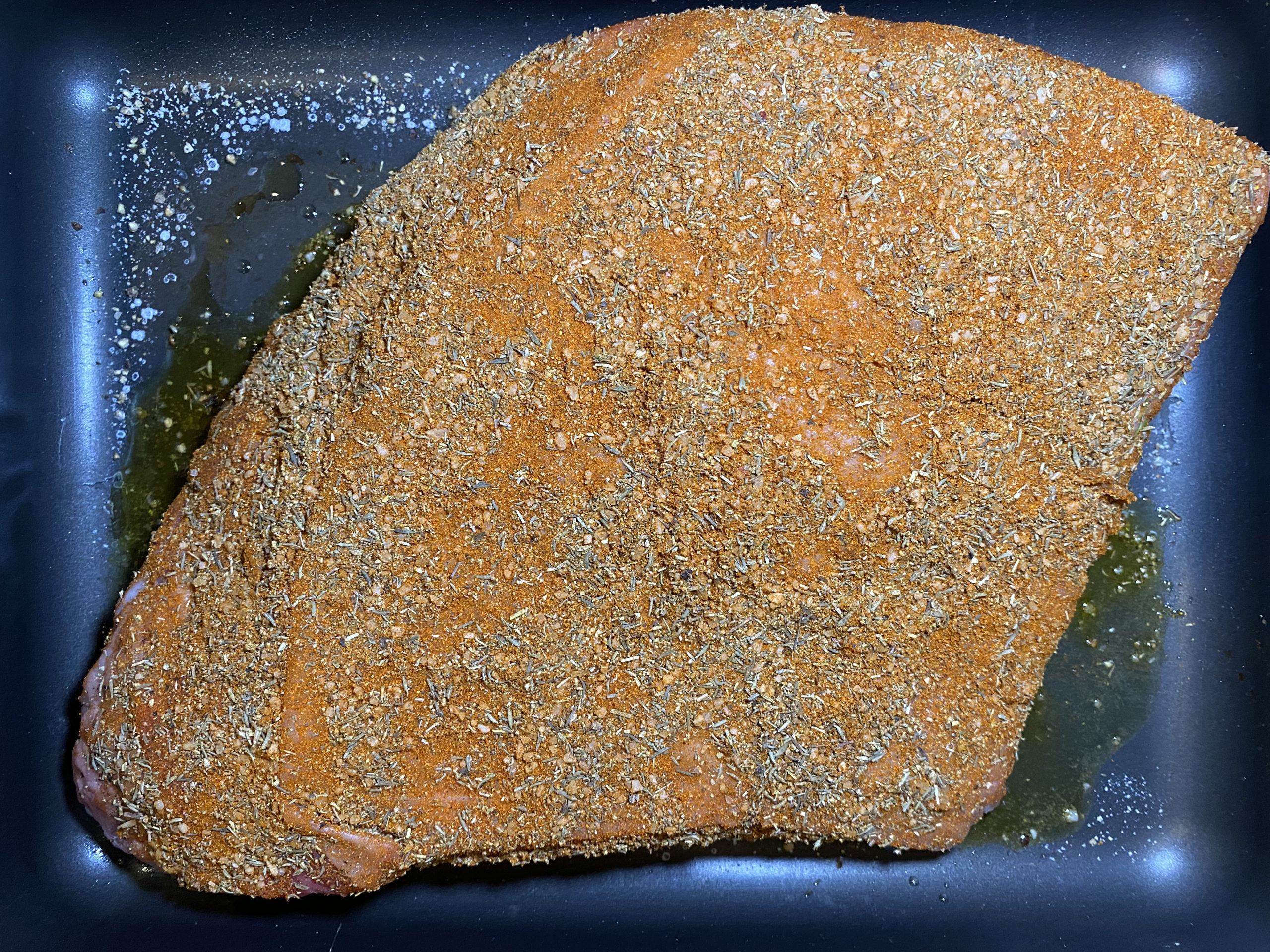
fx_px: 954
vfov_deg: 53.1
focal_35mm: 26
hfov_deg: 67.3
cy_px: 476
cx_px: 635
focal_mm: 4.25
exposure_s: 1/60
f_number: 1.8
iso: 160
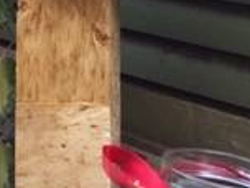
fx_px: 881
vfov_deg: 11.0
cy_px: -191
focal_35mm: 122
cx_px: -183
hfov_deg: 14.4
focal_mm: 4.15
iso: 32
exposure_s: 1/50
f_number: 2.2
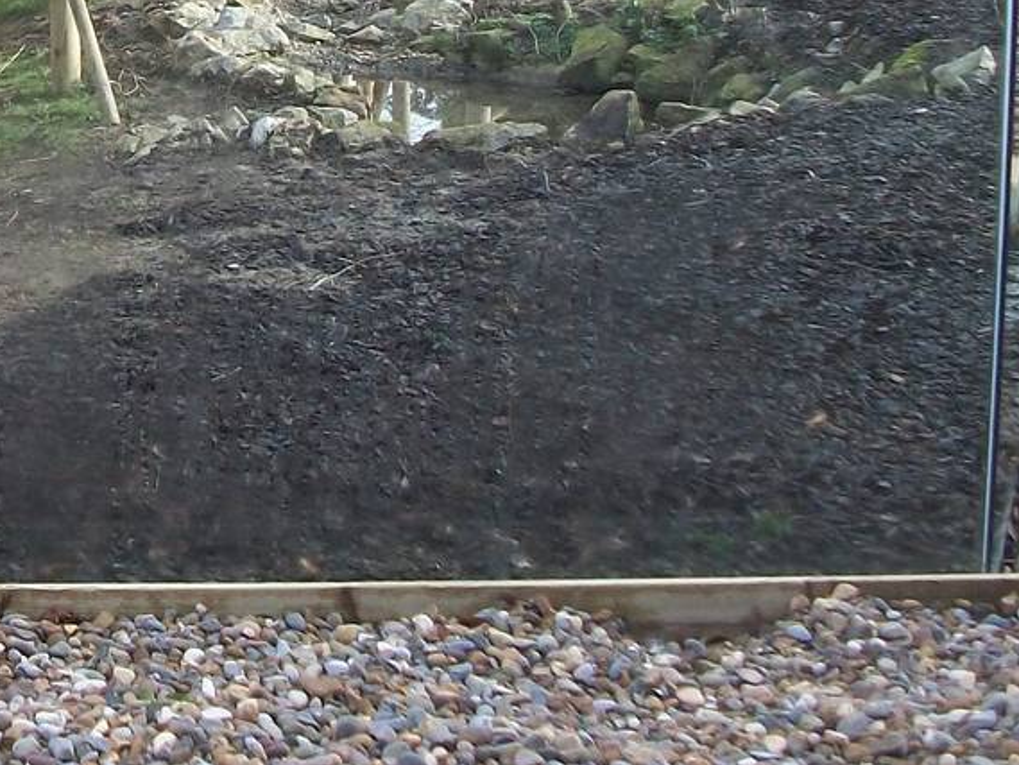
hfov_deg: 20.5
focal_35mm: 90
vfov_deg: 15.5
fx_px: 2650
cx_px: -181
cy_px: -276
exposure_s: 1/200
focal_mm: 5.7
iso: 80
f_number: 2.9
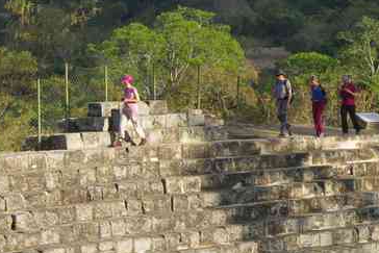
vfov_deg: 8.6
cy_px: 39
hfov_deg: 12.8
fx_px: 1680
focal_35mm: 160
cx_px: 324
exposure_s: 1/60
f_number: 8
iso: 200
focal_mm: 38.8
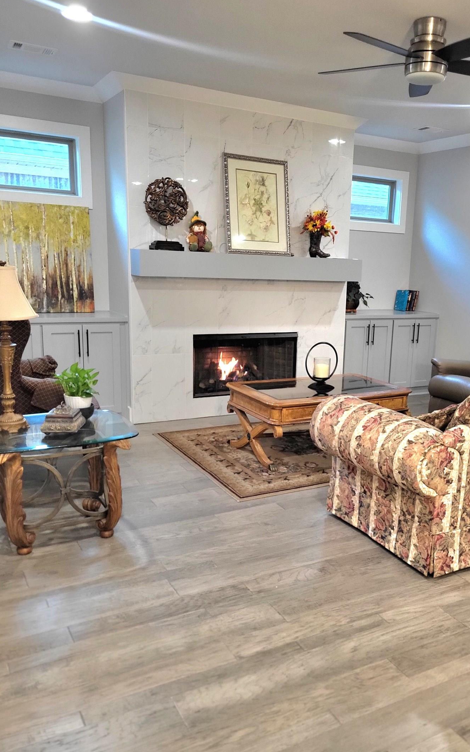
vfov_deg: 62.9
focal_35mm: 30
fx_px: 615
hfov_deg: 41.5
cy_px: 395
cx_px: 301
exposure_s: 1/40
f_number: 1.8
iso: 320
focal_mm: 5.4
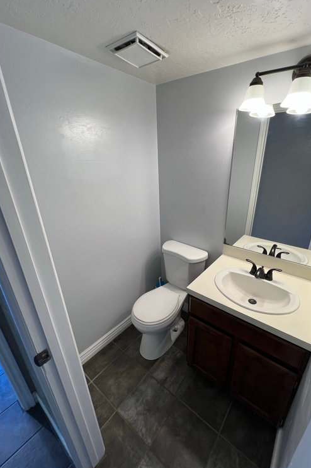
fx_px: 182
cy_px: 235
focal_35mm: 14
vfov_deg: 104.3
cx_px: 176
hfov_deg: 80.7
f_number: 1.8
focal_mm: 1.57
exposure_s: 1/120
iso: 64
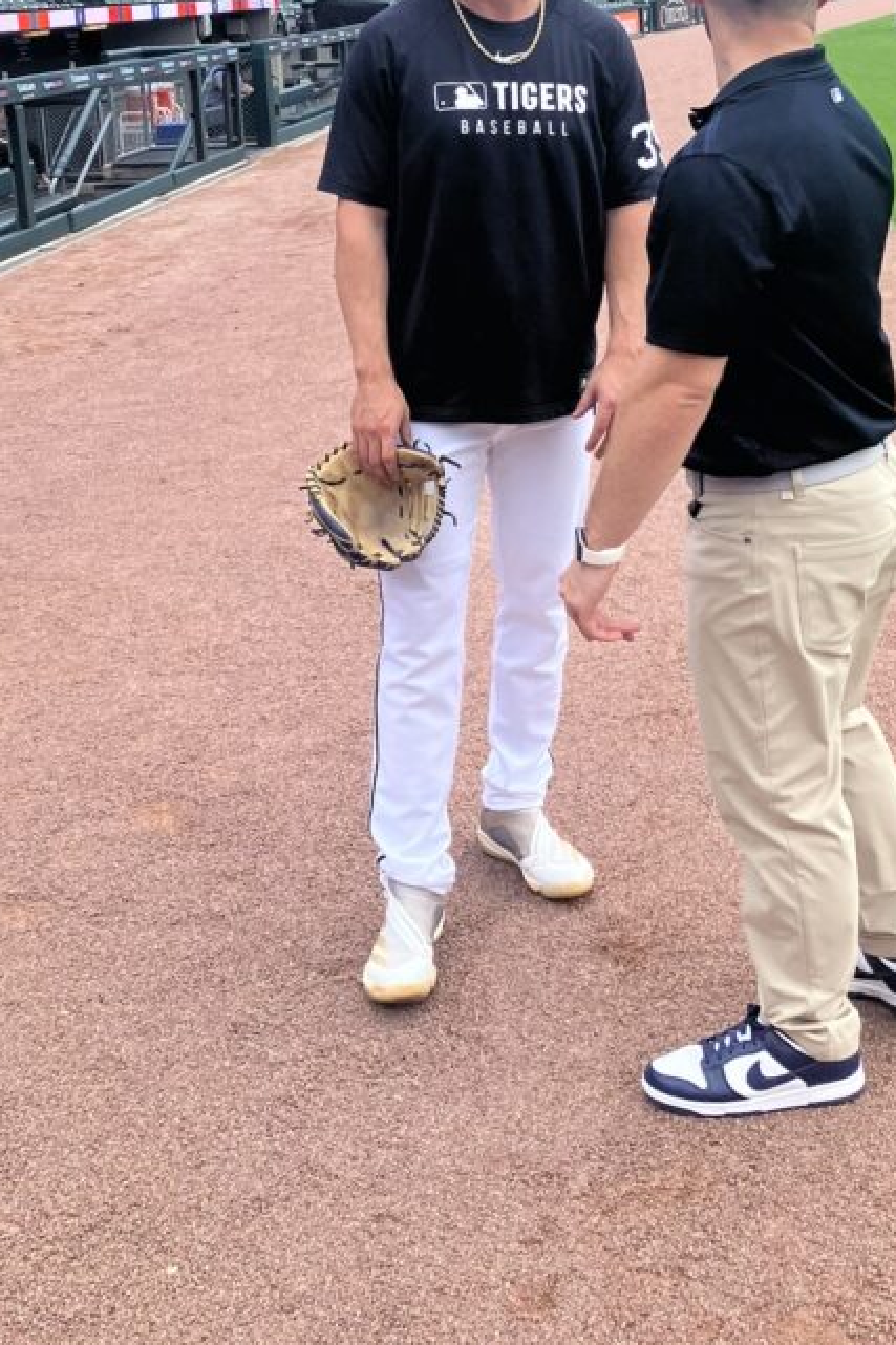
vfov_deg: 39.5
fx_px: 1793
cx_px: 562
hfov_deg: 28.0
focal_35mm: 48
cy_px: 264
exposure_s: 1/511
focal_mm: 3.99
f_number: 1.8
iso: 32
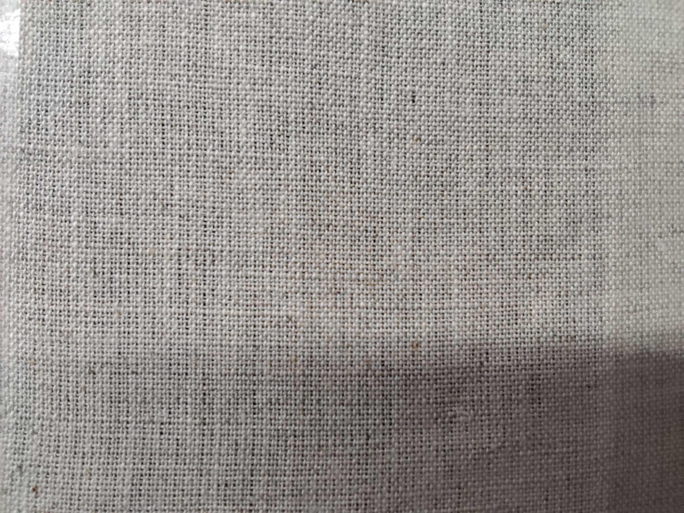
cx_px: 342
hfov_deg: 67.3
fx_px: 514
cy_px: 256
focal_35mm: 26
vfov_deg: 53.1
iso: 320
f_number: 2
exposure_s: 1/100
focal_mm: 2.78
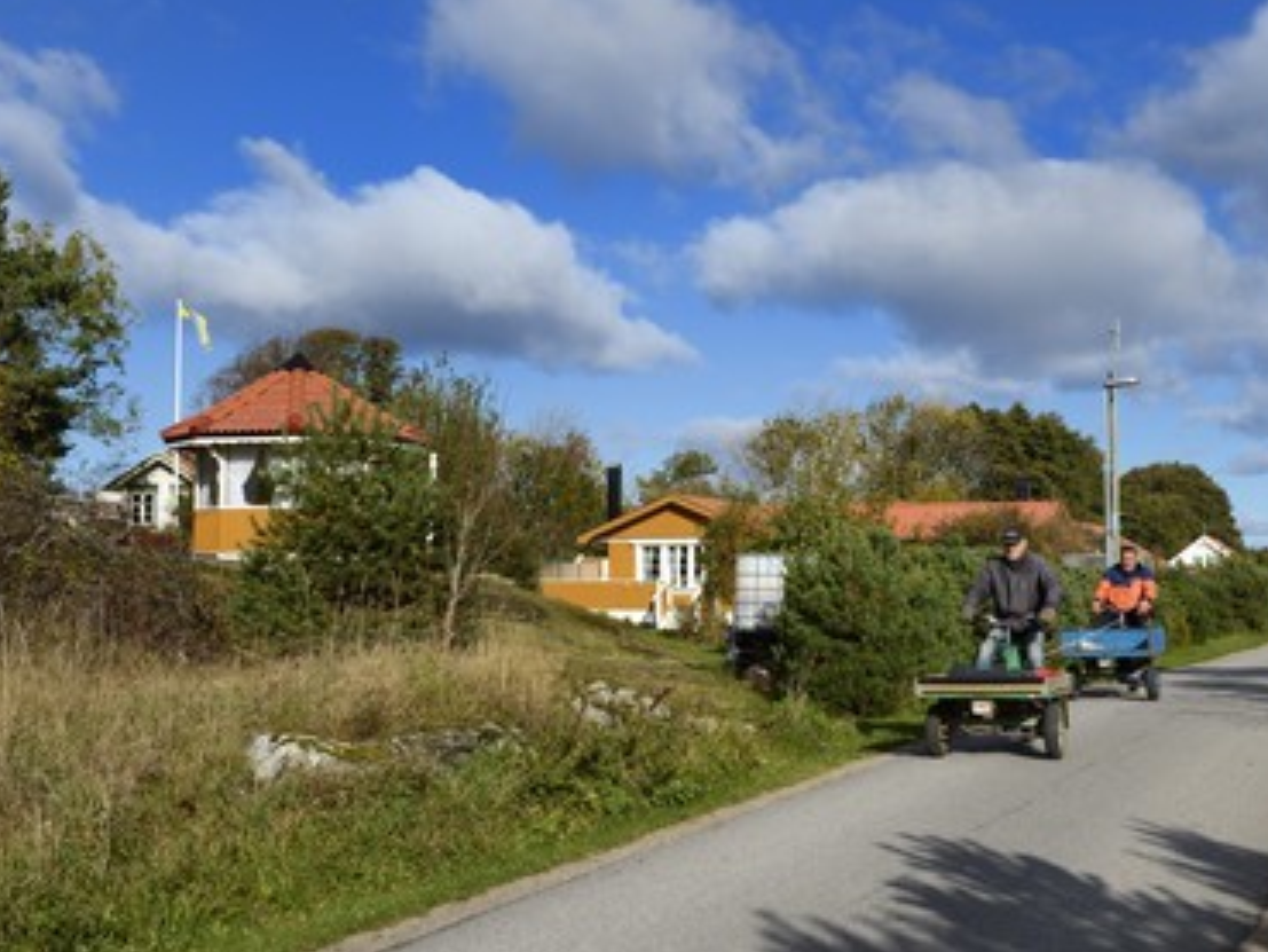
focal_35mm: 46
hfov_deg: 41.2
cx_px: 715
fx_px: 1686
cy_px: 474
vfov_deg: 31.5
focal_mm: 42
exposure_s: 1/800
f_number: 11
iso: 400
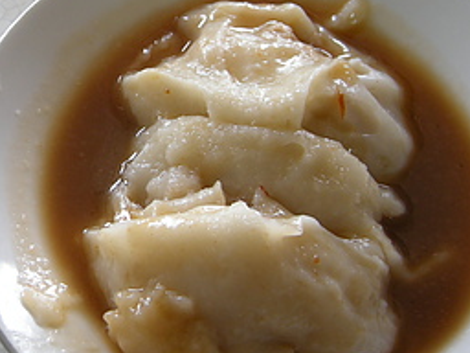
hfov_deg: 23.3
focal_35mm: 82
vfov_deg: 18.0
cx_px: 64
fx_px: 1113
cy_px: 140
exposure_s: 1/15
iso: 64
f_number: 2.7
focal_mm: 7.5
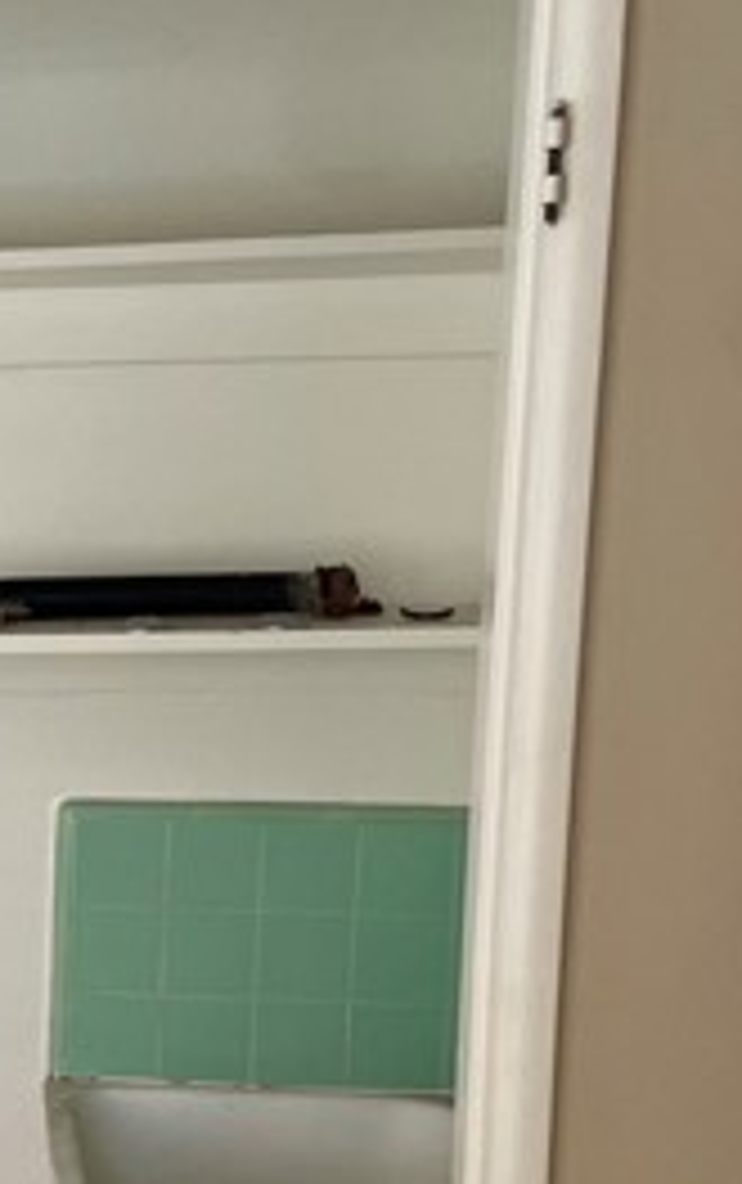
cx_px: -450
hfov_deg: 17.1
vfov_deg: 30.2
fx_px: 2162
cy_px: 860
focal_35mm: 67
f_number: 1.6
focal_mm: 4.2
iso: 125
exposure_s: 1/101
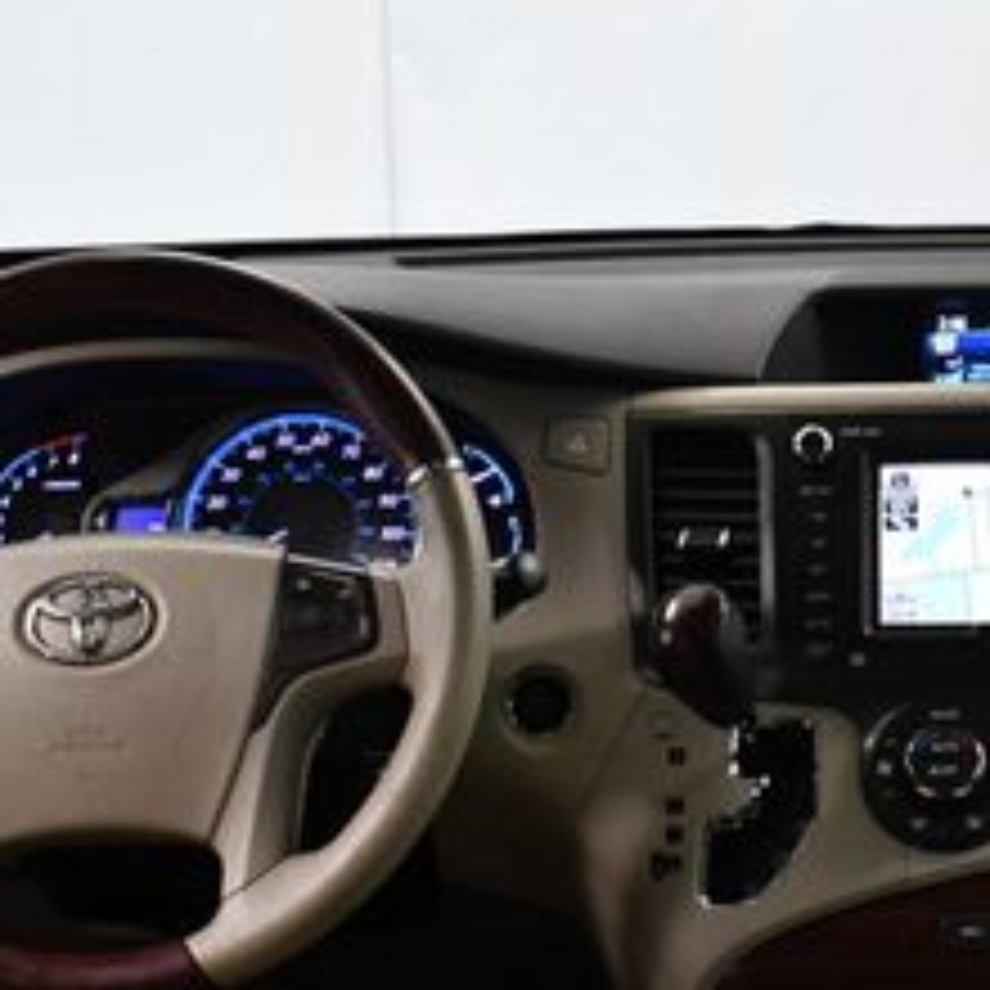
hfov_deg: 18.9
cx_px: 1008
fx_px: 2880
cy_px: 549
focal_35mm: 89
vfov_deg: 19.5
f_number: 3.5
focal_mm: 18
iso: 1600
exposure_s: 1/125
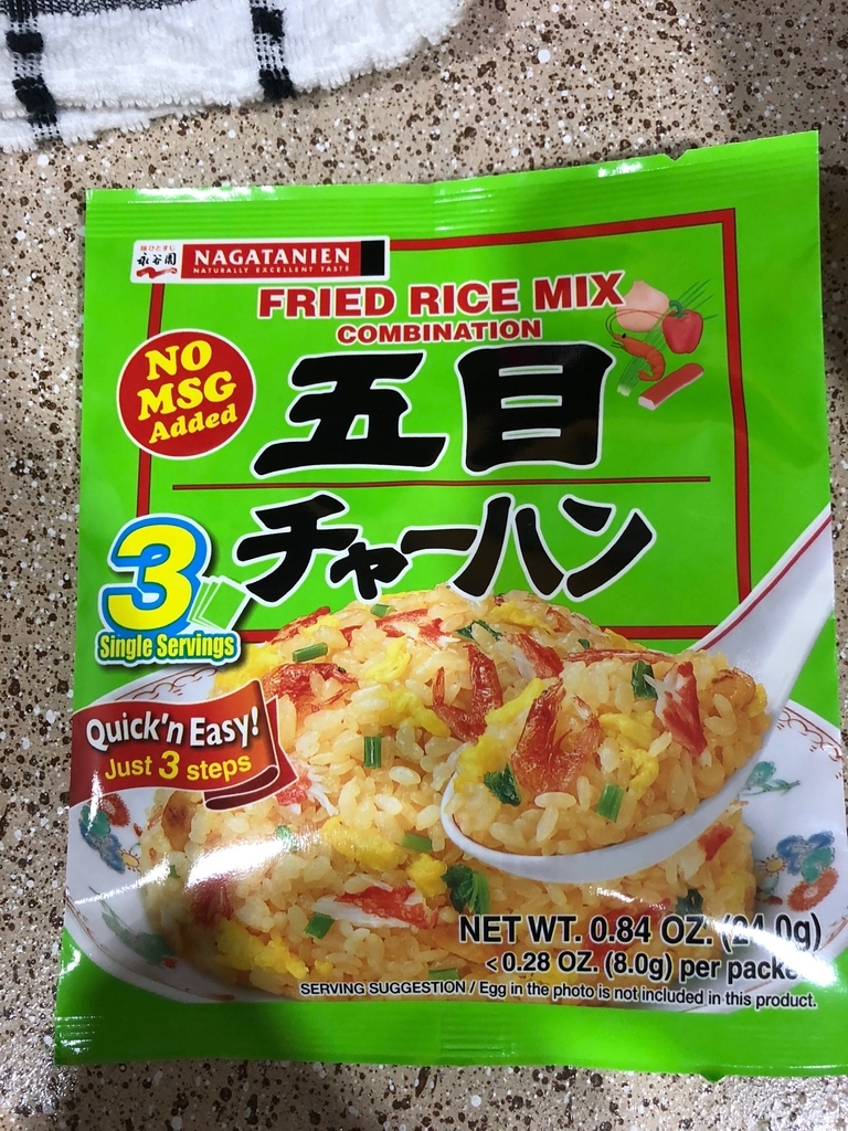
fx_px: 915
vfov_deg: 63.4
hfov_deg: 49.7
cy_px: 566
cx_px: 424
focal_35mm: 28
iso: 64
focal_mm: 3.99
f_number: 1.8
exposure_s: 1/15
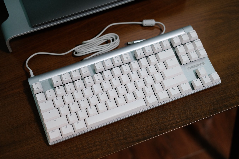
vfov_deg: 25.5
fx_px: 352
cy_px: 80
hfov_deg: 37.5
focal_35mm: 53
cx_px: 120
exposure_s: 1/125
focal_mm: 35
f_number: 2
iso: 640
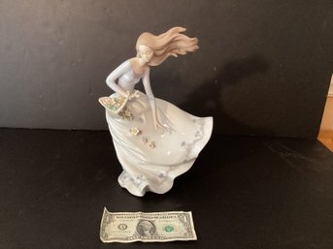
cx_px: 166
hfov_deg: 58.4
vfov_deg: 45.4
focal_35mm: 31
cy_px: 124
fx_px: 298
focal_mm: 3.3
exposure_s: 1/60
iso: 200
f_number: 2.4
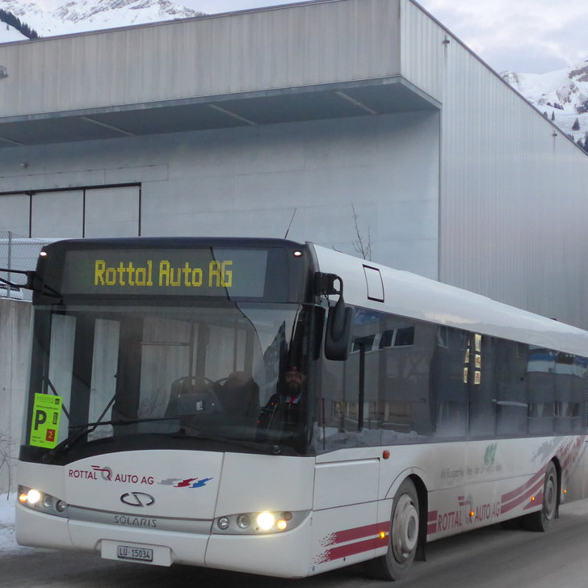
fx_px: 1288
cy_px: 355
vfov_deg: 25.7
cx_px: 225
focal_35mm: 67
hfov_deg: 25.7
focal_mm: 9.5
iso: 640
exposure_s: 1/125
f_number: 3
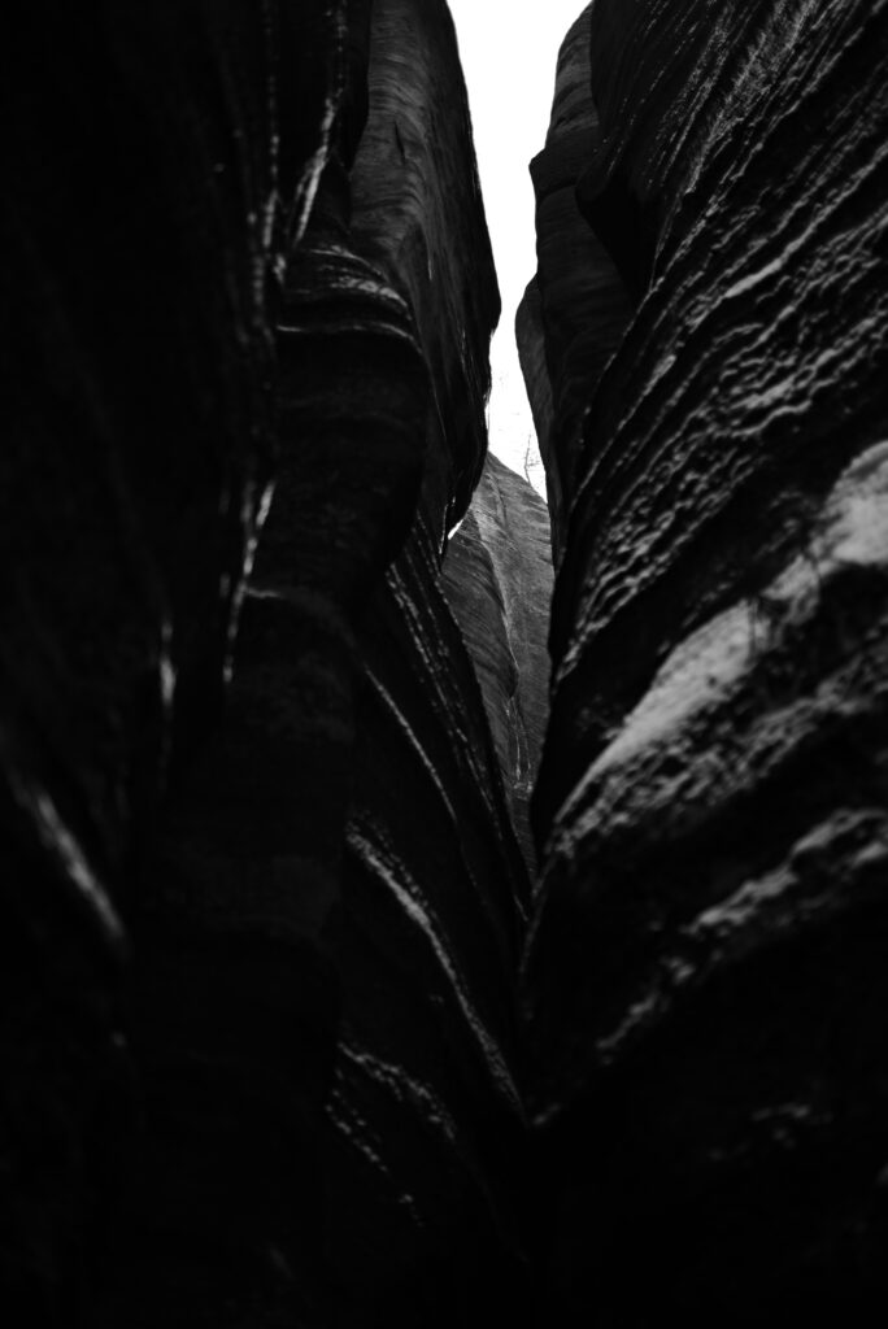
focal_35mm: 35
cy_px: 664
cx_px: 444
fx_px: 1293
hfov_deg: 37.9
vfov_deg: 54.4
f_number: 1.4
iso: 100
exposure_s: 1/800
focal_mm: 35
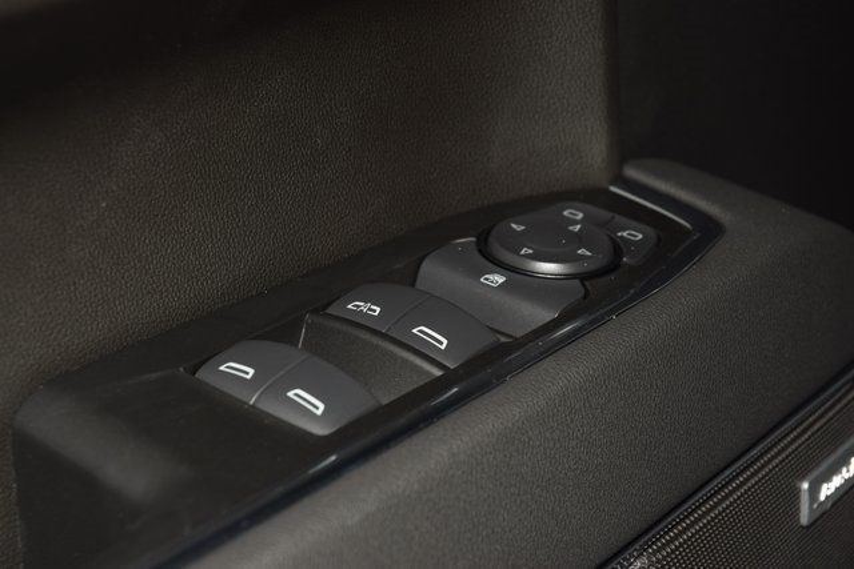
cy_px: 284
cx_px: 427
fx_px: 2491
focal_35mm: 105
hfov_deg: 19.5
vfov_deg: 13.0
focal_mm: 70
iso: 100
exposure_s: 1/125
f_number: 8
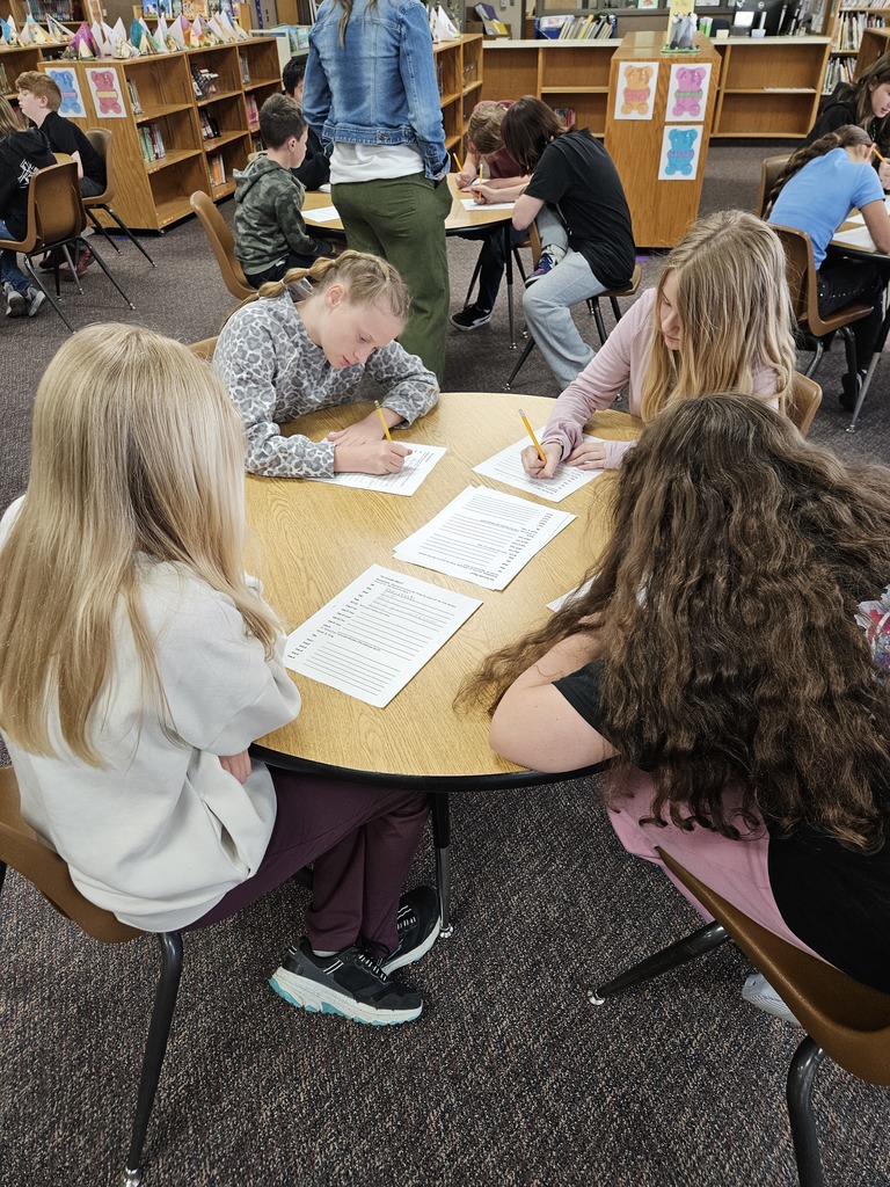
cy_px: 594
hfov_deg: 58.9
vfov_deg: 73.9
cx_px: 445
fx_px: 788
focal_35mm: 23
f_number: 1.8
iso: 250
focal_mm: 5.4
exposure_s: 1/120
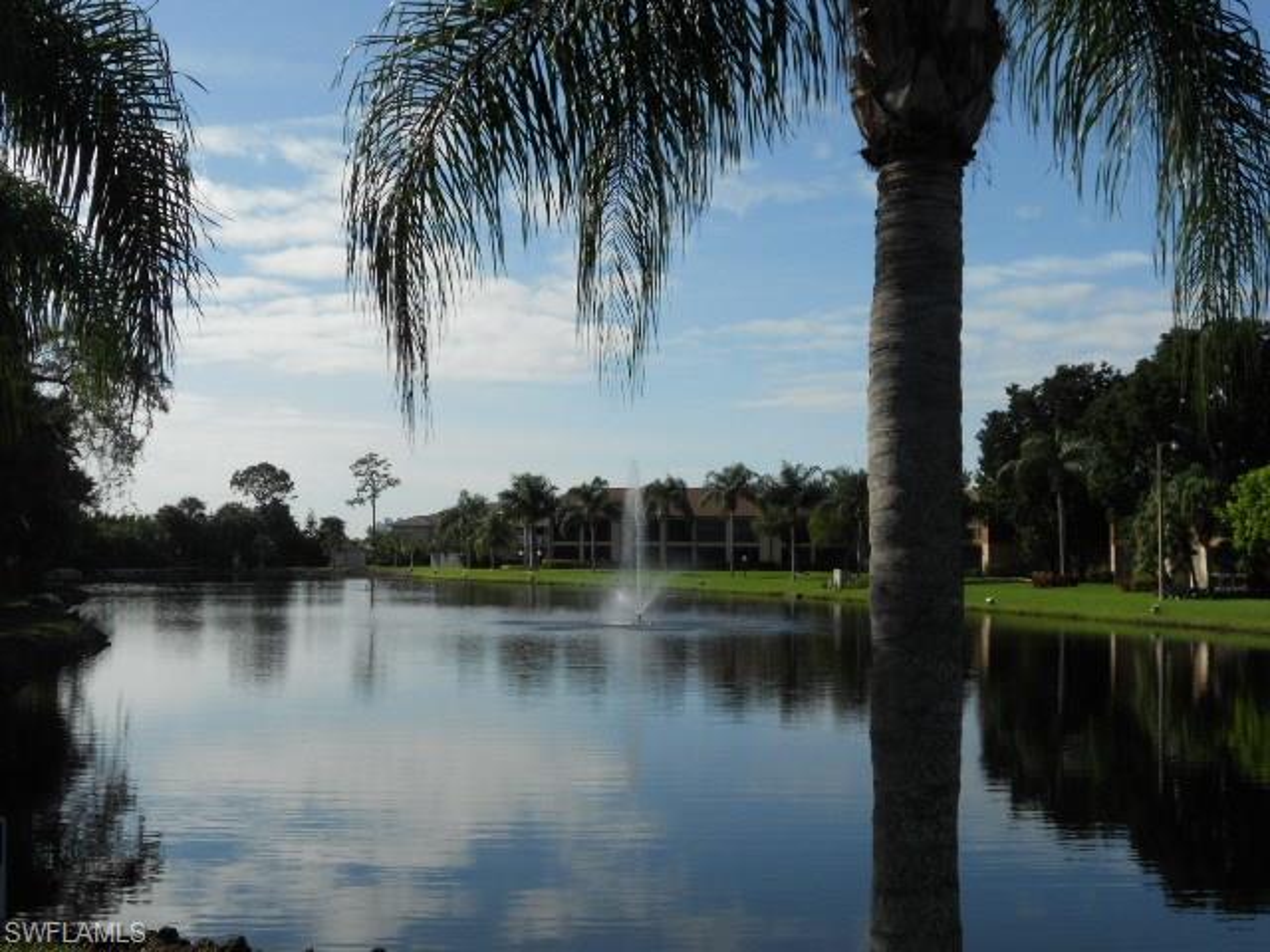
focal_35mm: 46
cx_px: 635
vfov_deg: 31.5
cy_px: 476
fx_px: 1688
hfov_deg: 41.2
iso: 80
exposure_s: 1/1000
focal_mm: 8.2
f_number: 4.3
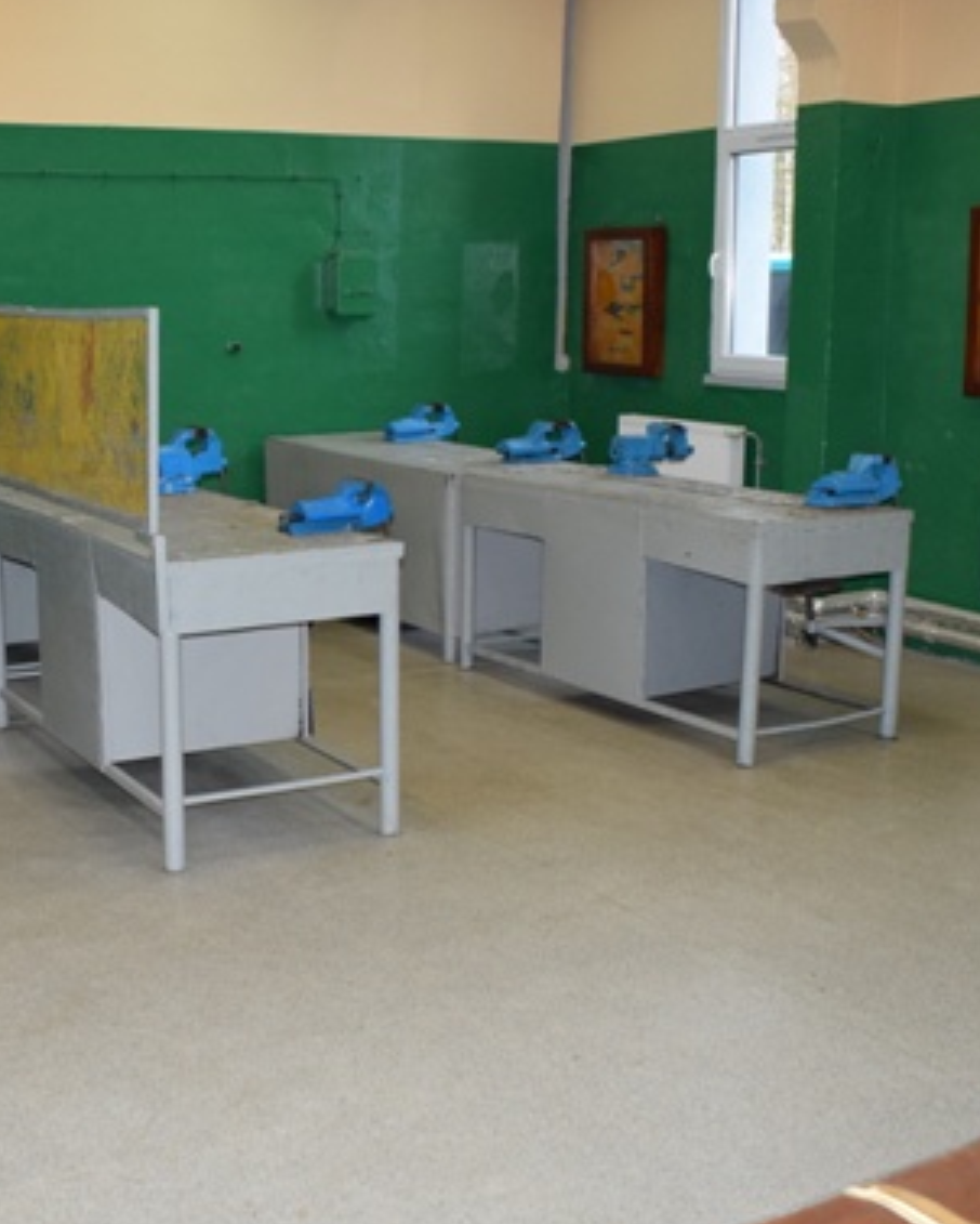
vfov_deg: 42.9
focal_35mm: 43
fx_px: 1558
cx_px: 295
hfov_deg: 34.5
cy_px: 628
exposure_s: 1/100
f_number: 5
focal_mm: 18
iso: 800
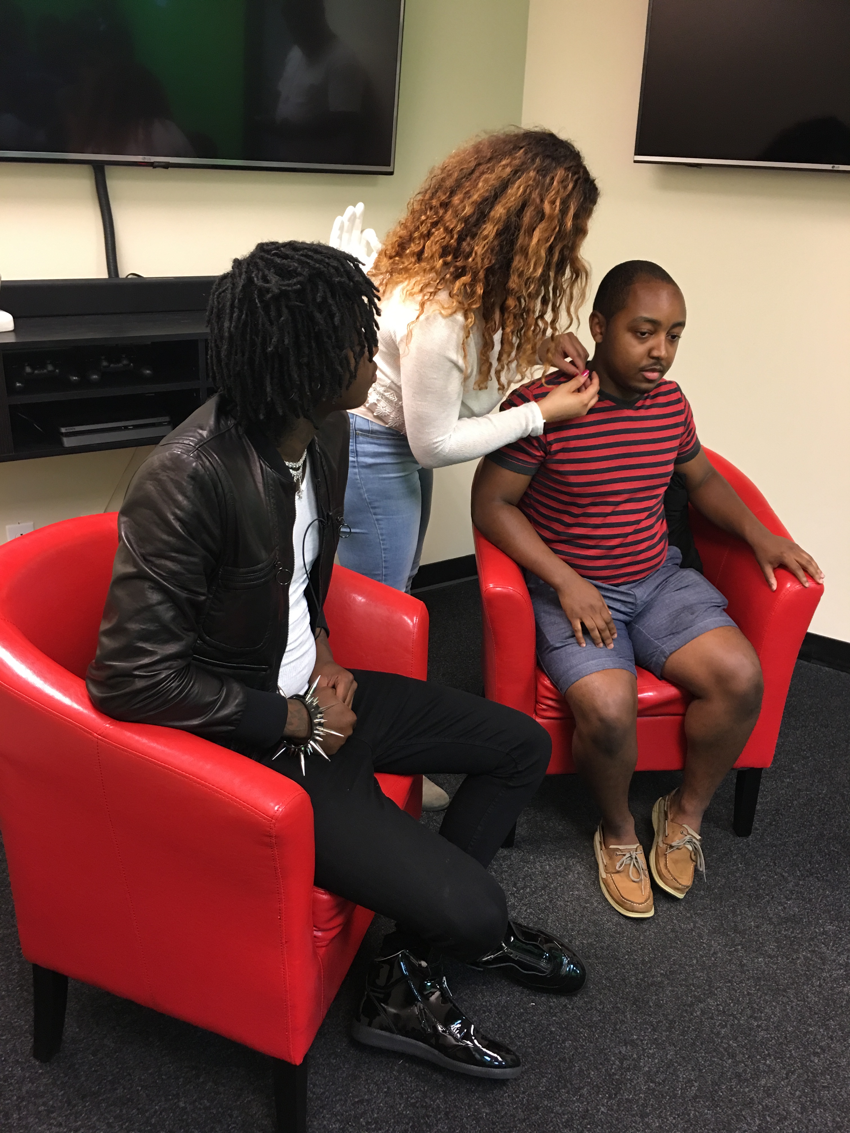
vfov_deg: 61.7
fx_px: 949
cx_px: 425
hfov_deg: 48.2
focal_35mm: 29
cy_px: 566
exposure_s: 1/15
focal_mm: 4.15
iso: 50
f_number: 2.2
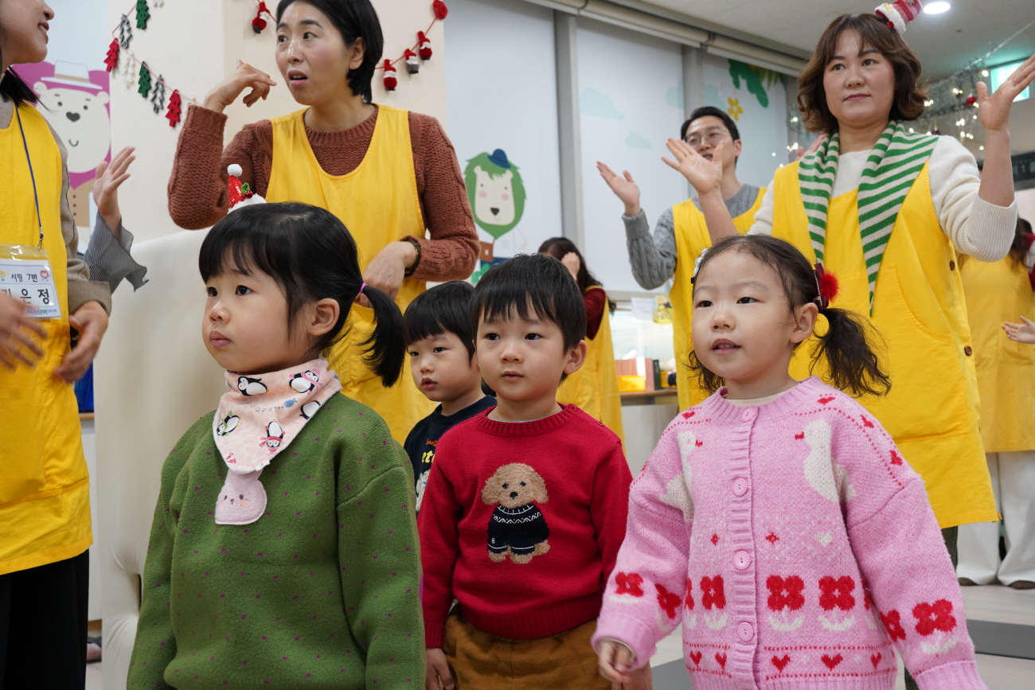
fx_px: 1150
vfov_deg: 33.4
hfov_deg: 48.5
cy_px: 345
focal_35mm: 40
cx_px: 518
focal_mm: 40
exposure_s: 1/80
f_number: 7.1
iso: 2500
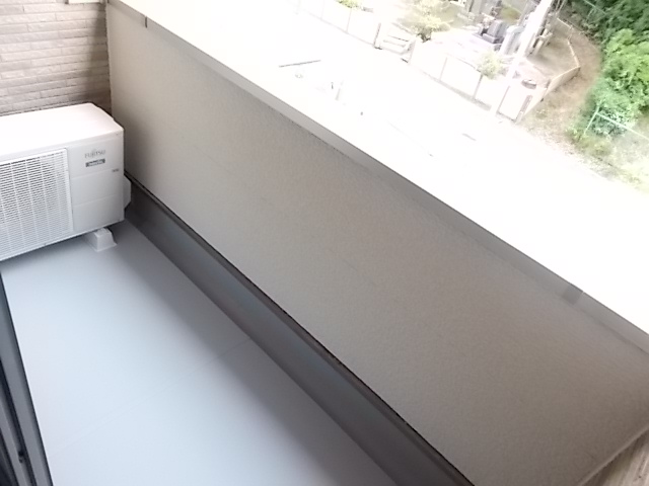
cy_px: 243
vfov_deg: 53.1
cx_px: 324
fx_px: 487
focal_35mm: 26
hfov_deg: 67.3
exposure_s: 1/250
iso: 320
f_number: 3.2
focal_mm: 4.6
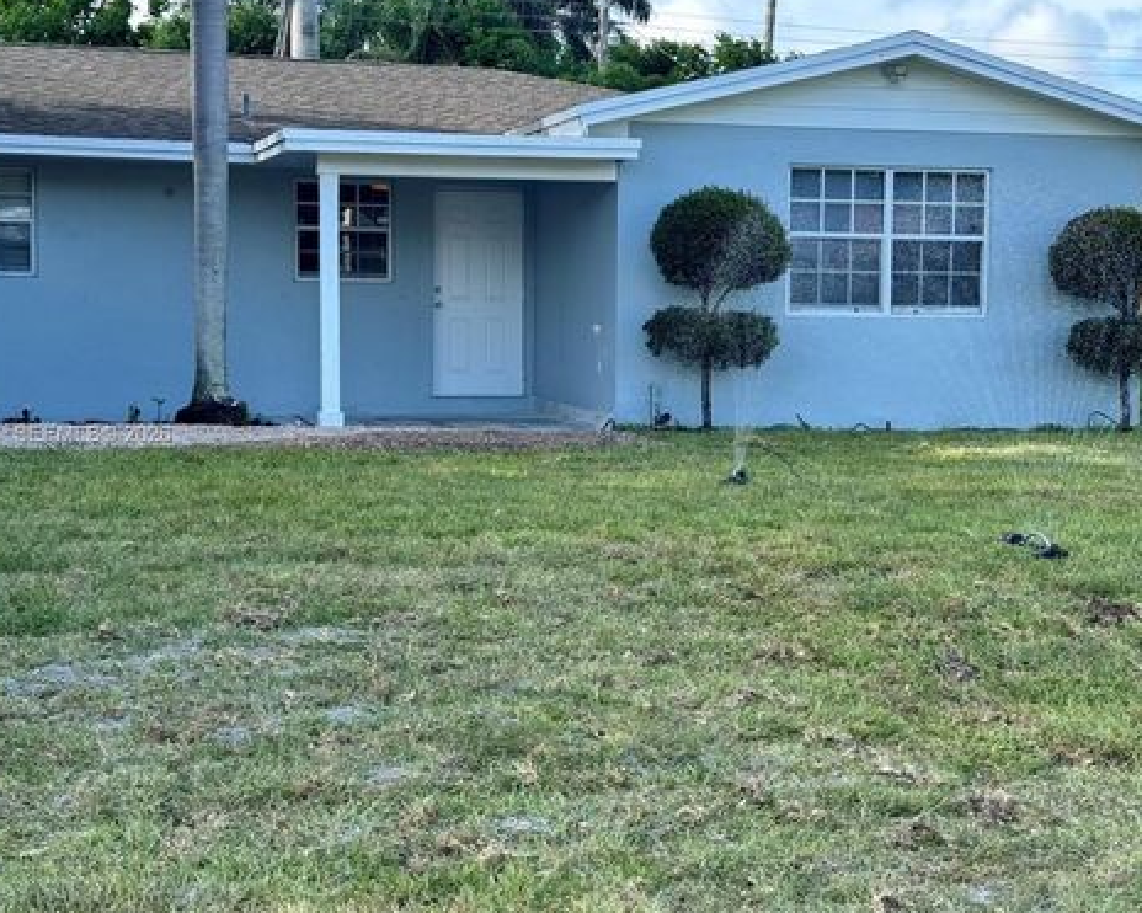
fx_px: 2028
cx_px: 618
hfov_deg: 31.4
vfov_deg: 25.4
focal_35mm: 60
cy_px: 437
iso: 64
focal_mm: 6.76
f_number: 1.78
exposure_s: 1/854
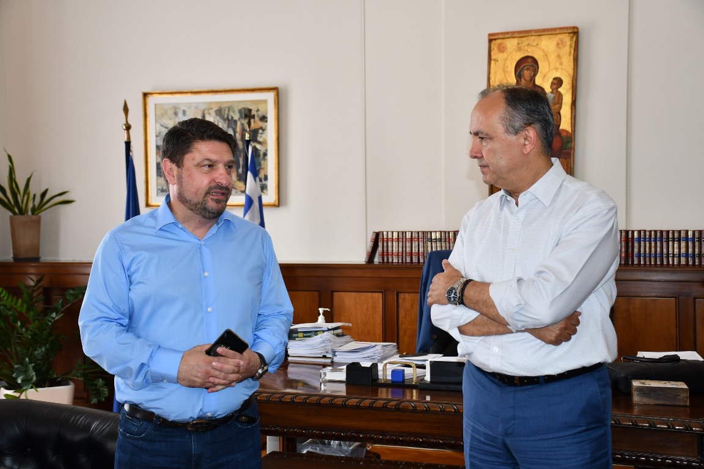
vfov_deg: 28.1
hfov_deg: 41.1
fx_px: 939
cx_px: 352
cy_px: 234
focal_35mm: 48
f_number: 4
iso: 400
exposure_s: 1/125
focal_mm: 32
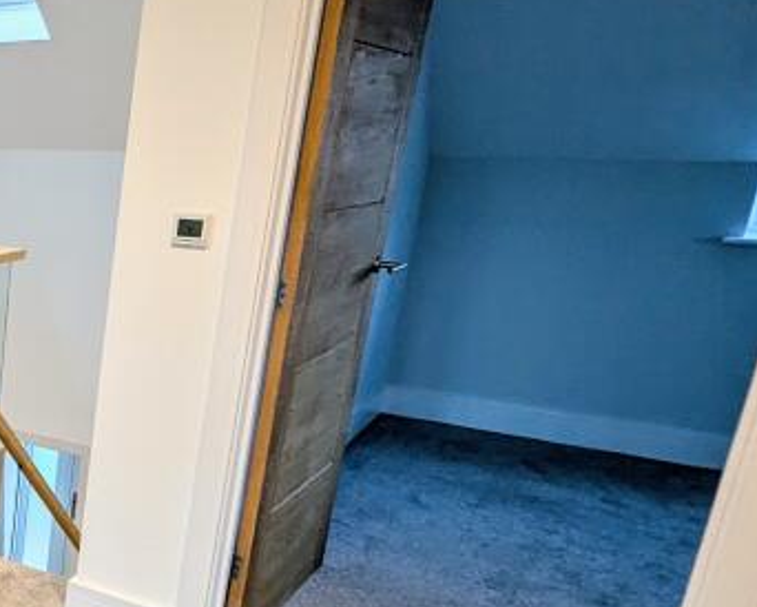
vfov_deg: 38.8
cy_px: 398
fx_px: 852
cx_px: -266
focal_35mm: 38
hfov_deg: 32.9
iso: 62
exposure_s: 1/33.3
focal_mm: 1.95
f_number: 2.2
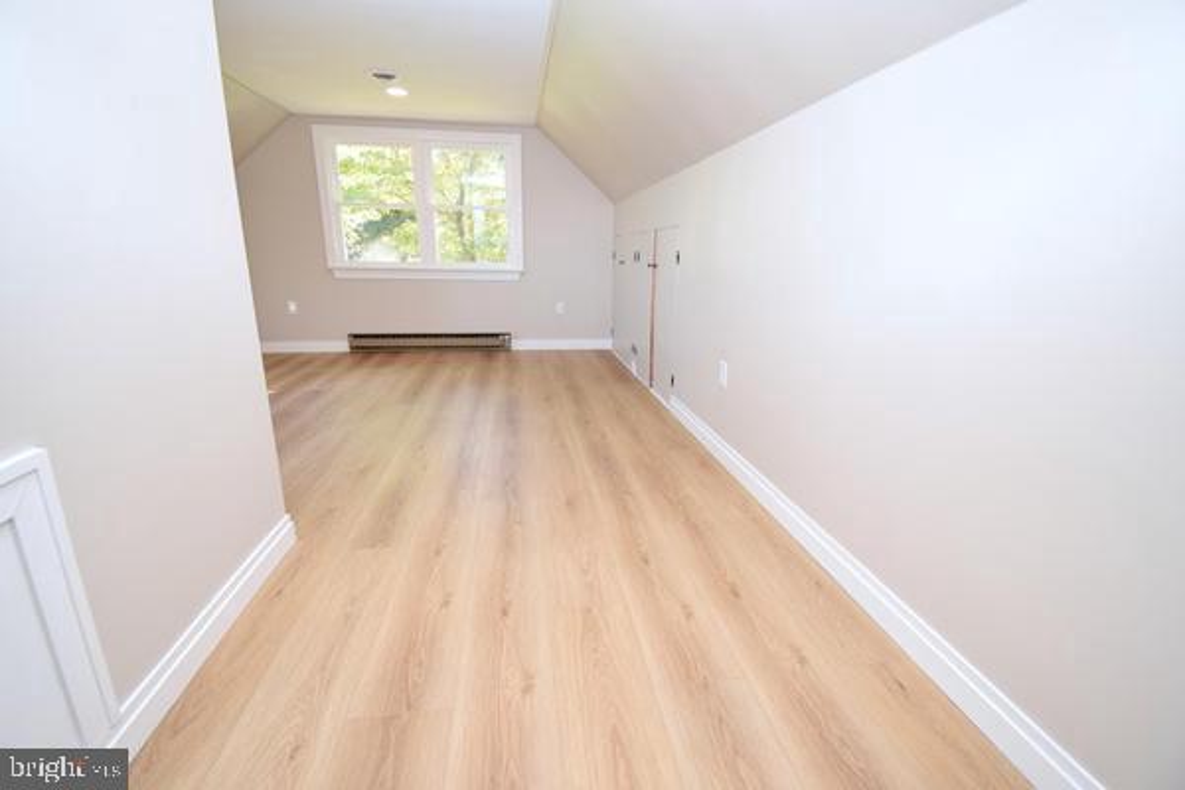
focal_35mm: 15
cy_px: 395
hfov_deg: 100.4
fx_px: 494
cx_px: 592
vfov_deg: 77.3
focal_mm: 10
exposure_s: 1/100
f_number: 5
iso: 800
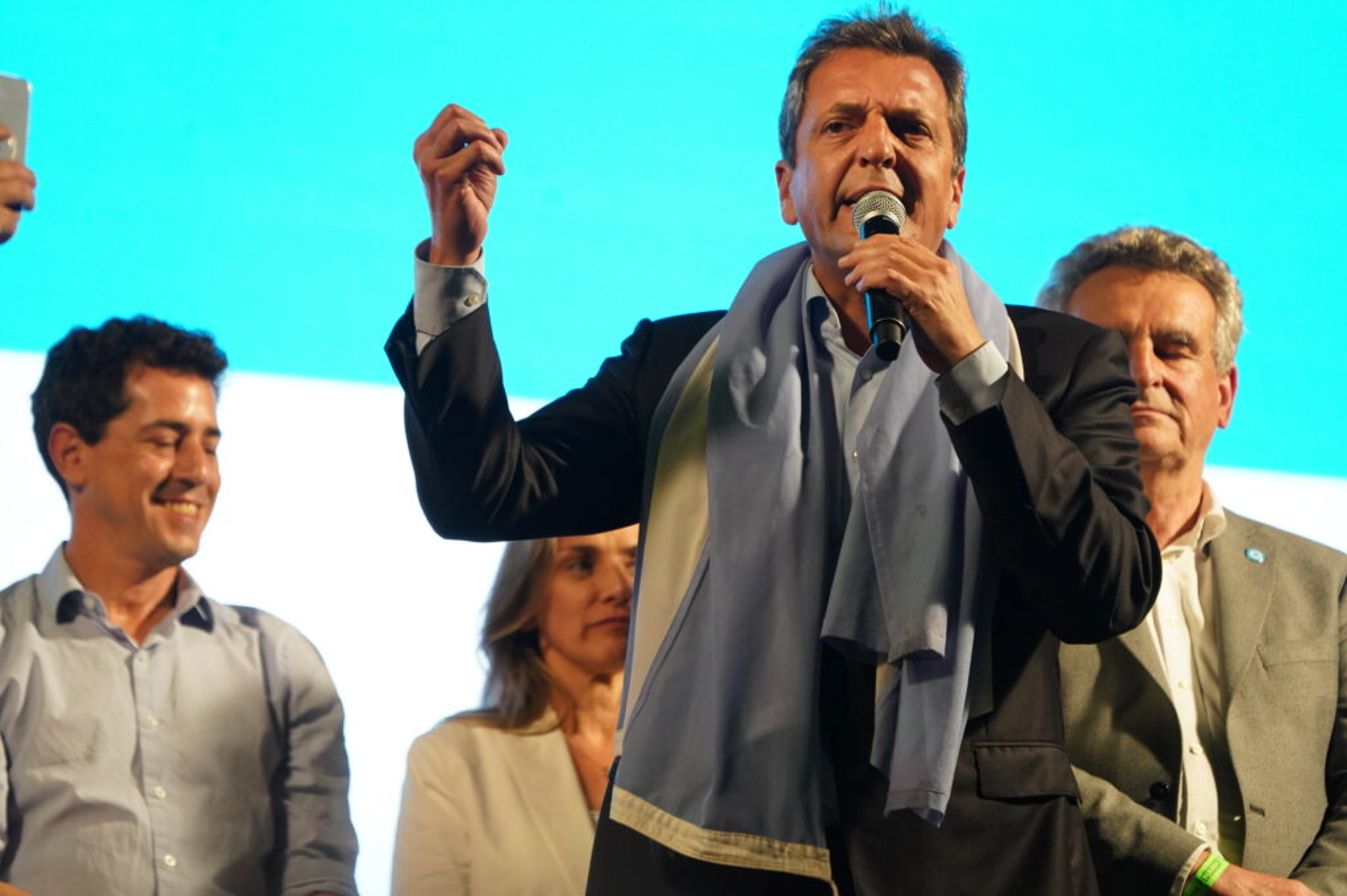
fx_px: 9272
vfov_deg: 5.5
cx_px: 674
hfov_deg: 8.3
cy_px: 448
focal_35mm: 248
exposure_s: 1/250
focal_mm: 248
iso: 4000
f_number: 5.6
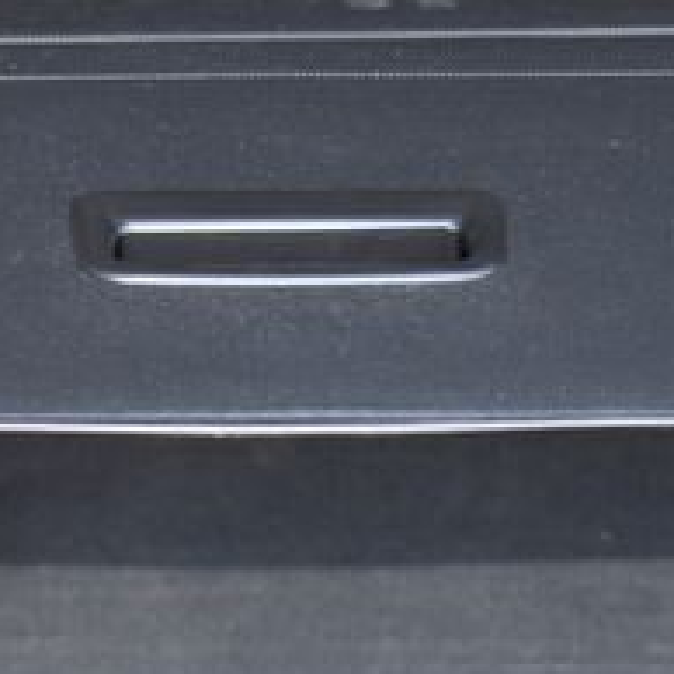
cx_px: 295
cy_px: 184
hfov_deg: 10.2
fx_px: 3767
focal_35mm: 171
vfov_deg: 10.2
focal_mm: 38
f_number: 4.5
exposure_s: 1/200
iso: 500
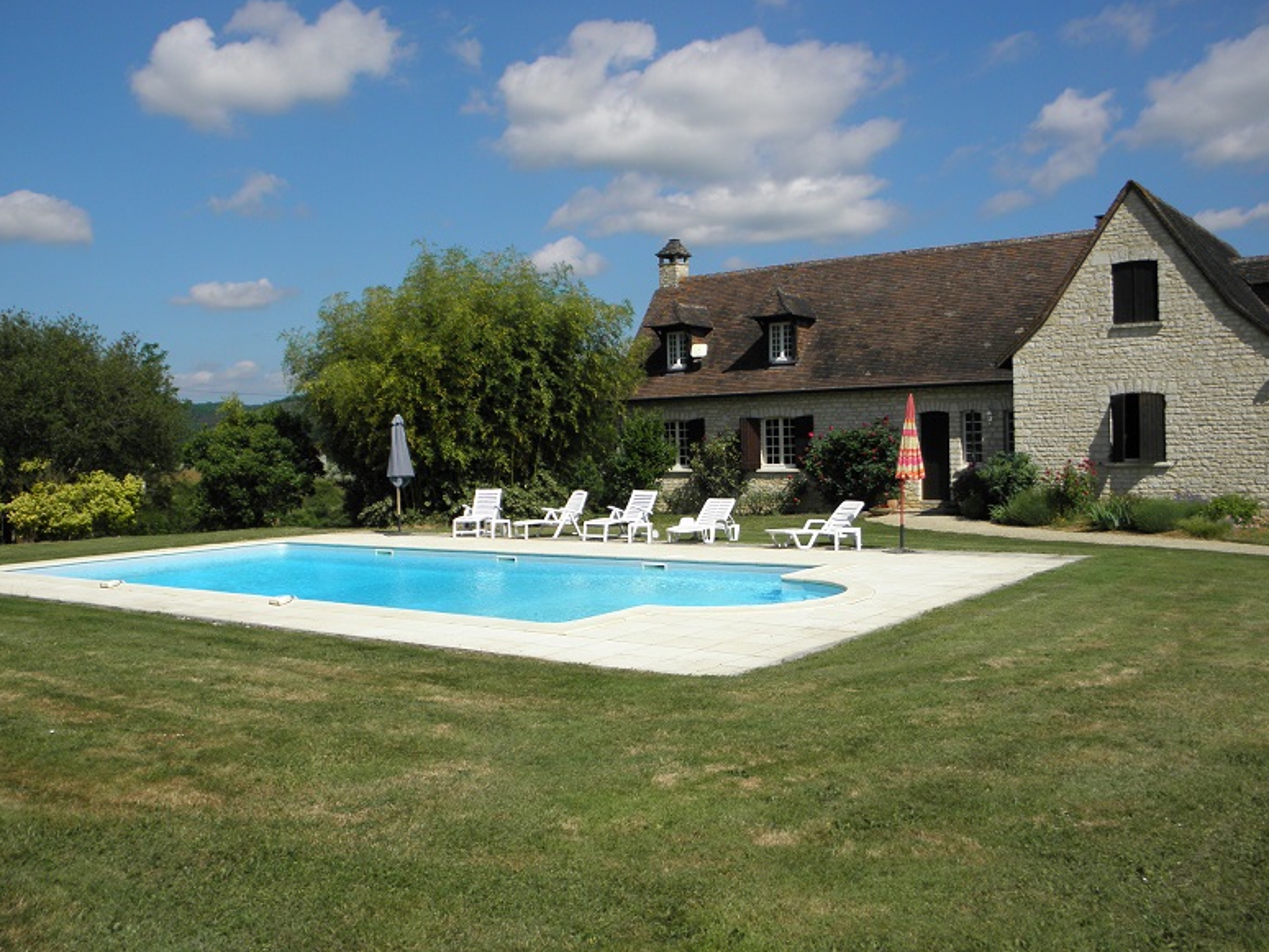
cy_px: 482
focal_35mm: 31
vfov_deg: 45.5
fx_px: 1137
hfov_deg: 58.3
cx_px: 620
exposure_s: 1/400
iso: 100
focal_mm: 5.5
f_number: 7.2
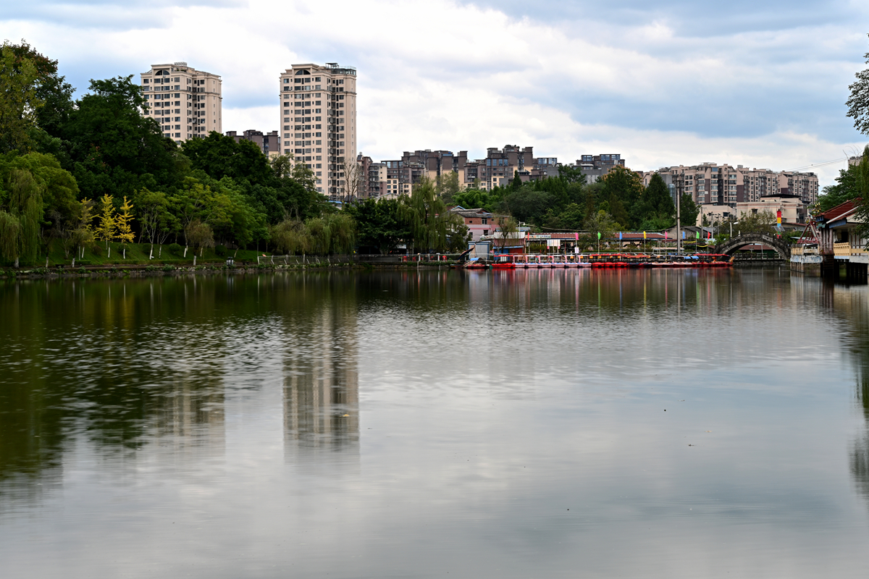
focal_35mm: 60
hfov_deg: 33.4
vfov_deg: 22.6
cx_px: 434
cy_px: 290
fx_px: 1448
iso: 100
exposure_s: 1
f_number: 13
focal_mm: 60
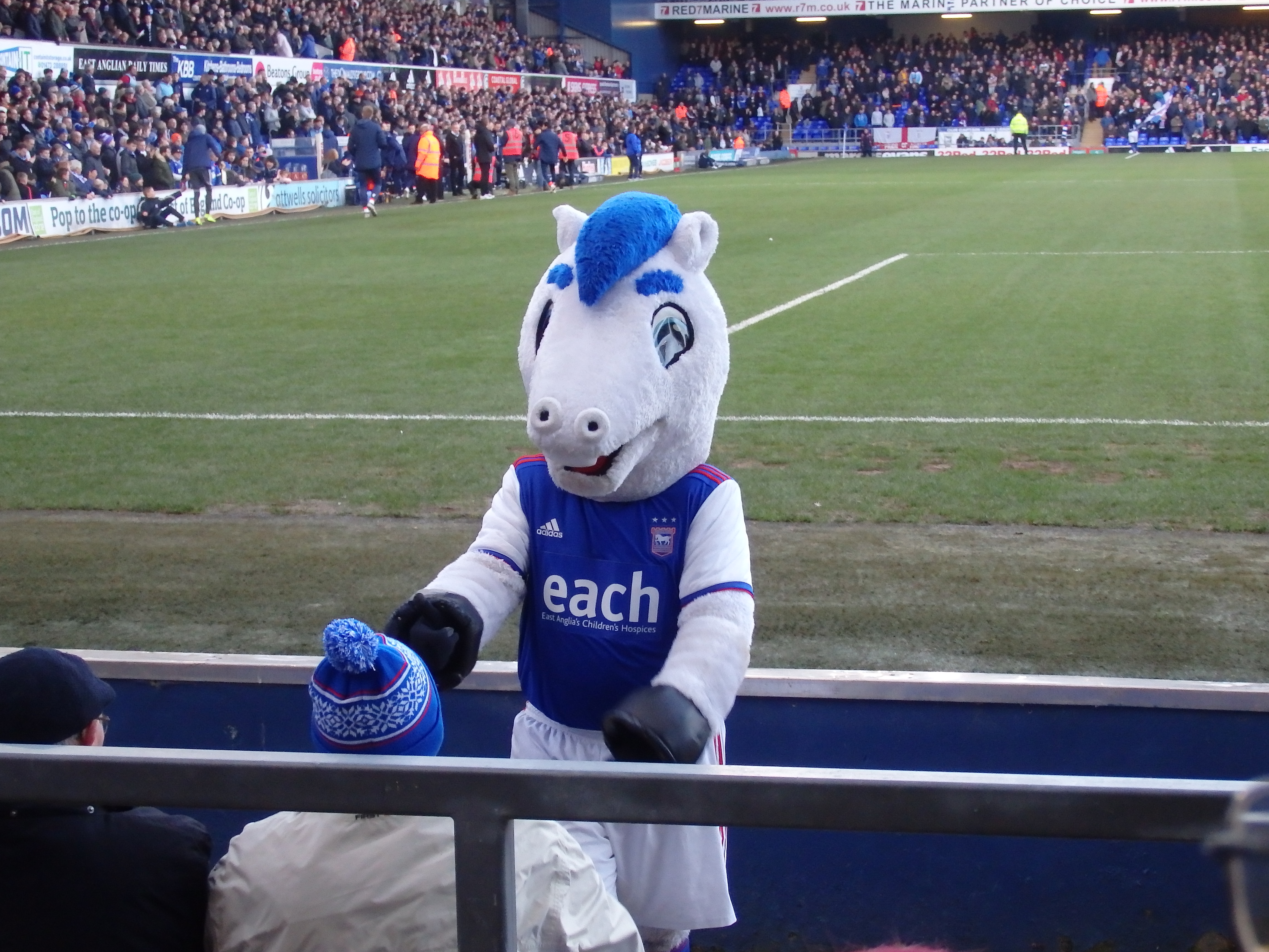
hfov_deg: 29.4
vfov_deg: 22.3
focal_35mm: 66
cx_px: 634
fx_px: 2420
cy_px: 476
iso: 800
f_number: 4.4
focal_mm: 11.9
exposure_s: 1/160
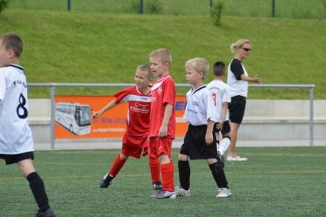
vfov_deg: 3.2
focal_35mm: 424
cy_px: 108
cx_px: 172
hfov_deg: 4.9
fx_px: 3841
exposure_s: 1/1250
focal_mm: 200
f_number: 5.6
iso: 400
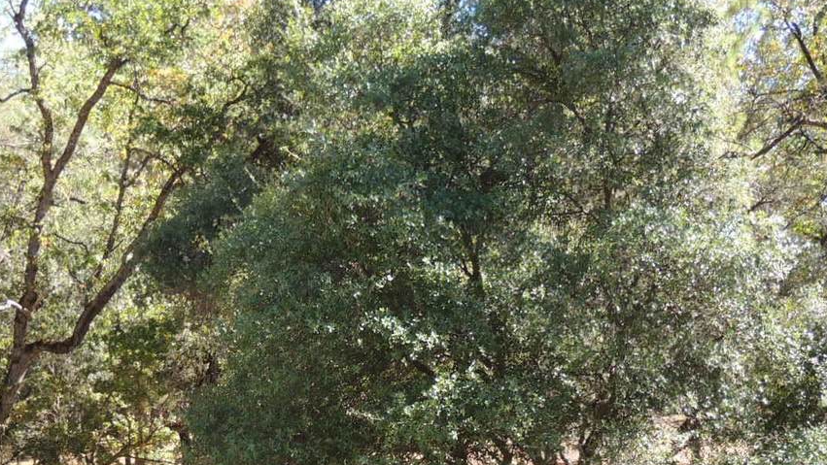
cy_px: 458
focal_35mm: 77
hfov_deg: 27.5
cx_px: 352
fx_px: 1689
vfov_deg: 15.4
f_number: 3.5
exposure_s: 1/125
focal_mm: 8.3
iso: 100
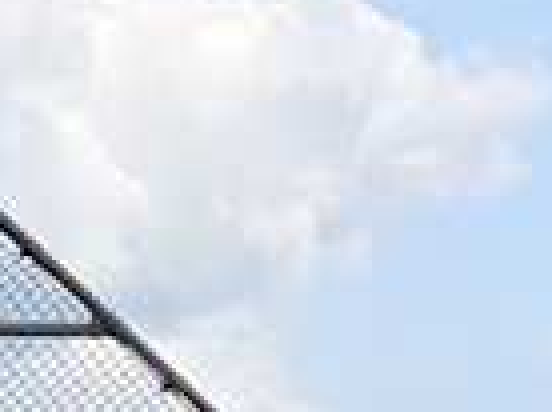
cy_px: 1472
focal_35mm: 167
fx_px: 2658
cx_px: -92
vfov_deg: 7.2
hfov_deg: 11.6
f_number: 1.8
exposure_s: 1/944
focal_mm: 5.4
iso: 25
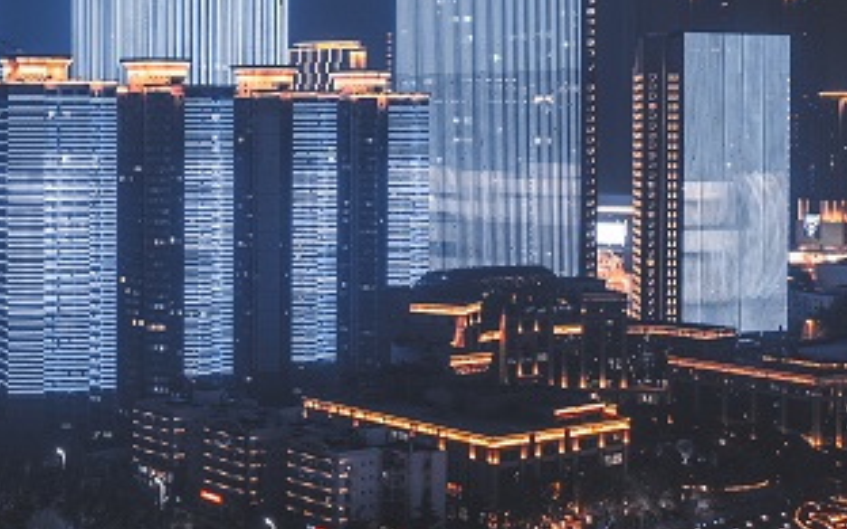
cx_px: -49
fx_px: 1477
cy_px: 187
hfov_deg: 29.3
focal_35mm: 64
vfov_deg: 20.3
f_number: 2.8
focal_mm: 10.26
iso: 200
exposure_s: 1/8
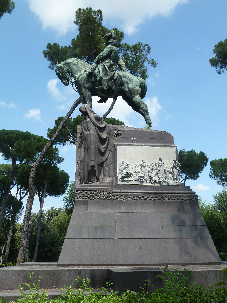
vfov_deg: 44.8
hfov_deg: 34.3
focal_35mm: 42
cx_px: 114
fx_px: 367
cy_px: 152
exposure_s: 1/320
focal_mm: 6.9
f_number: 4
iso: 80
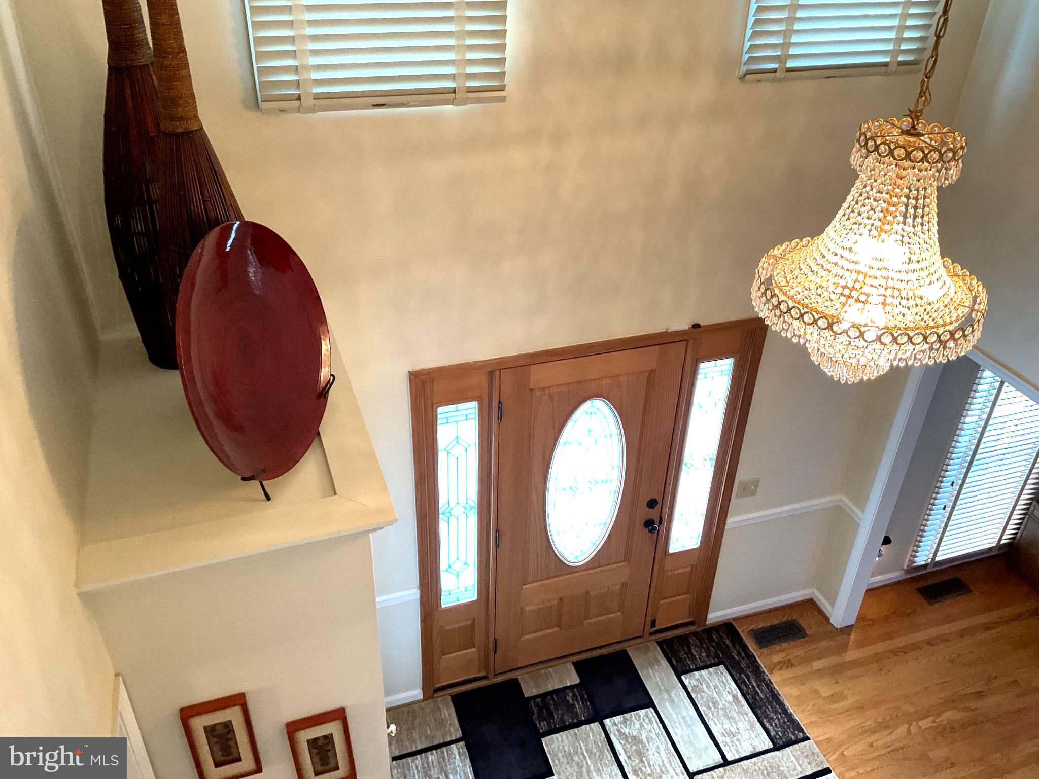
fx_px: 870
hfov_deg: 61.7
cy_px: 390
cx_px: 520
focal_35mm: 29
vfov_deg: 48.2
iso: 125
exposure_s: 1/60
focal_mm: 3
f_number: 1.8
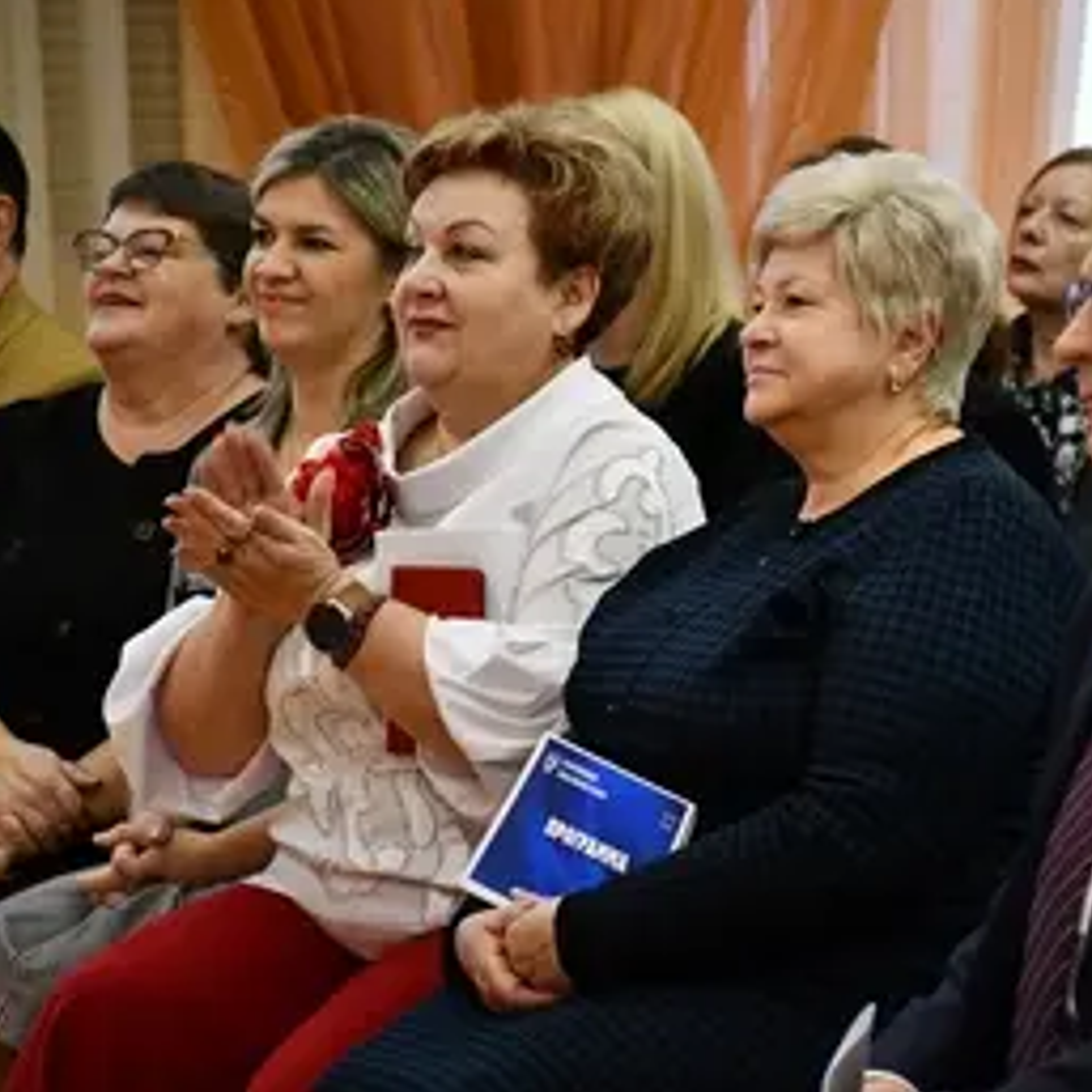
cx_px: 769
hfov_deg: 7.8
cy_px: 544
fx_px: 7995
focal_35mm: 224
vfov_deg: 7.8
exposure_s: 1/125
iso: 3200
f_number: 5.6
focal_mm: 116
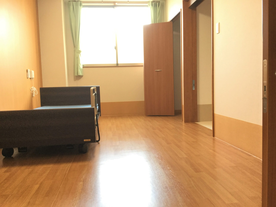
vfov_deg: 45.4
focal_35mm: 31
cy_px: 104
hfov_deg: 58.4
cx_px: 138
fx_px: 247
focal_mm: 3.3
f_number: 2.4
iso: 64
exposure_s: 1/30
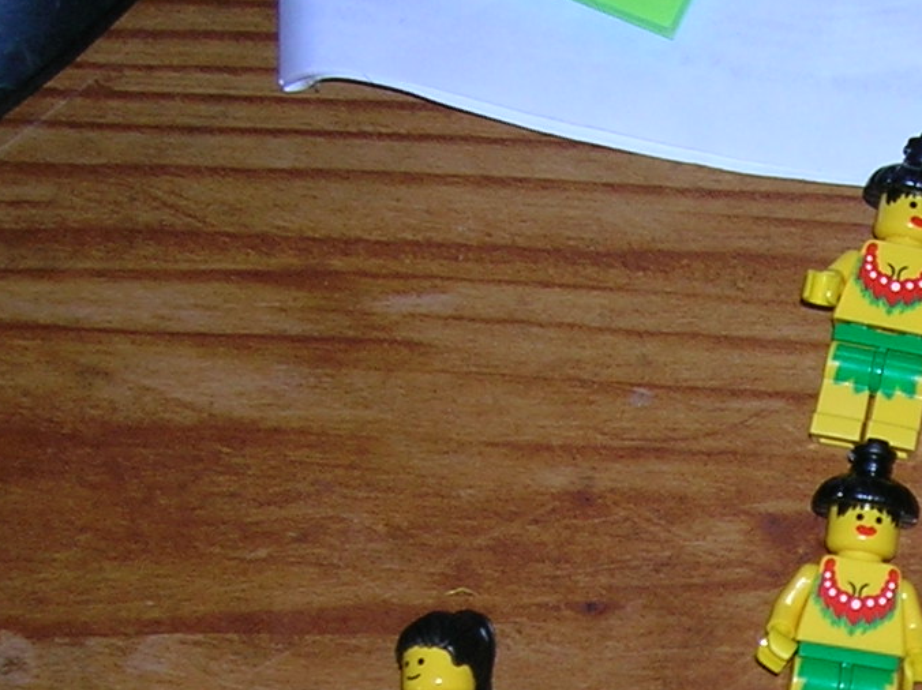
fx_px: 3061
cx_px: 1151
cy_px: 899
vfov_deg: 12.5
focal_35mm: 115
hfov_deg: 16.3
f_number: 2.9
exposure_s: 1/60.1
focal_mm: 5.7
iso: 50
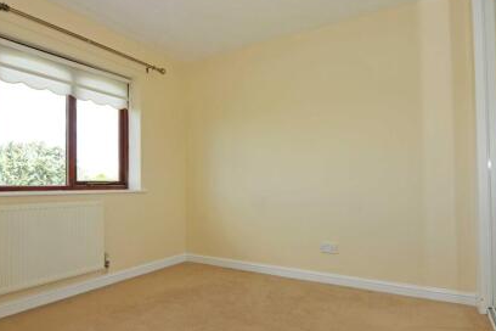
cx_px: 259
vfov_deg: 59.4
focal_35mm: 21
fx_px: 289
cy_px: 176
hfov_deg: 81.2
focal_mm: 12
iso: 250
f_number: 11
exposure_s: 1/50
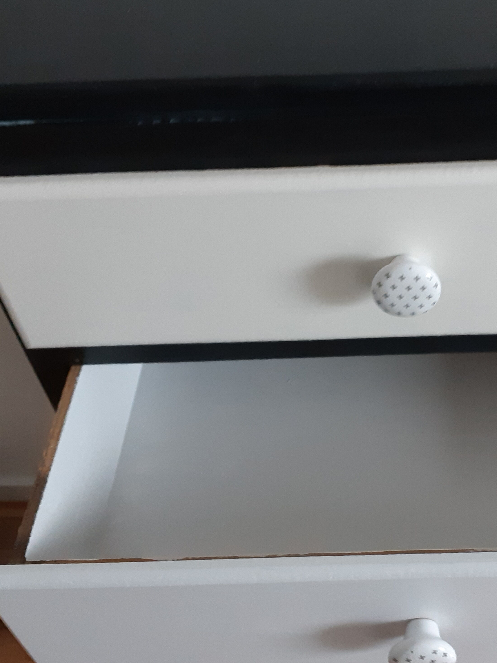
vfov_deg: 45.8
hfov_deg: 34.0
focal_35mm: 41
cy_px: 345
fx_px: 785
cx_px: 406
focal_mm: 3.93
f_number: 1.7
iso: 250
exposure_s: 1/60
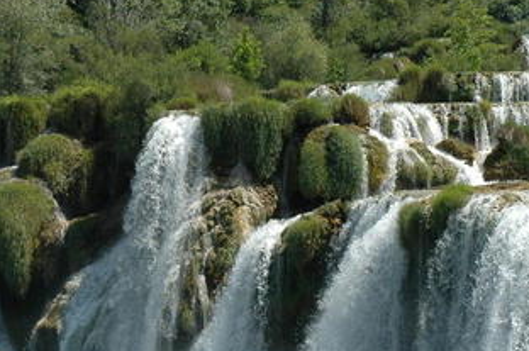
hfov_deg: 12.8
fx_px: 2362
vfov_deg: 8.5
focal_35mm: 161
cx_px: 317
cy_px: 147
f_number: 9
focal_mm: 44
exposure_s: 1/320
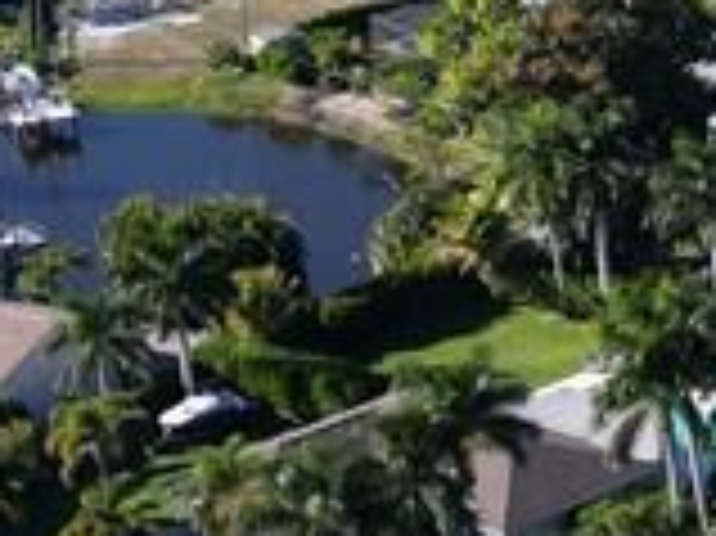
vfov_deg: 9.5
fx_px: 3204
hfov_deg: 11.9
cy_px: 72
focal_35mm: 155
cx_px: 1247
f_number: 1.7
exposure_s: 1/3000
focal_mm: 6.72
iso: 150
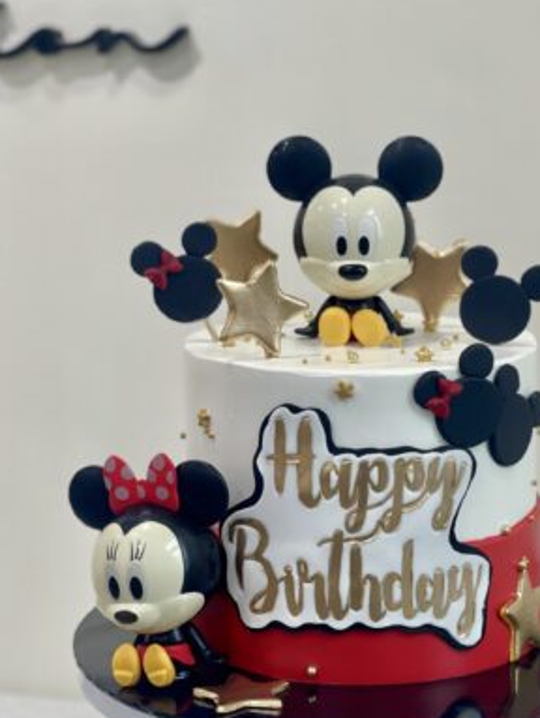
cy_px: 428
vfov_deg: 22.0
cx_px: 356
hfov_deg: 16.6
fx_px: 1848
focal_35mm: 89
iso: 125
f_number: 2.2
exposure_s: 1/100
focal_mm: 7.5
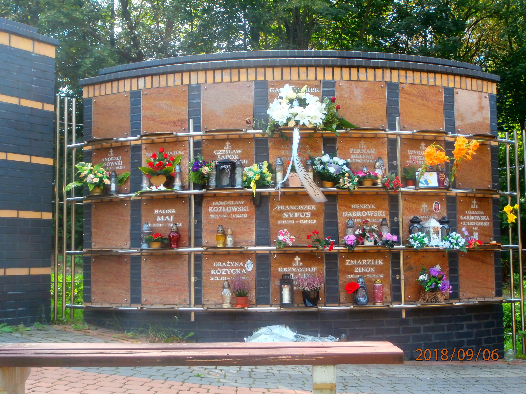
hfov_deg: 39.7
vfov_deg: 30.3
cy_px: 196
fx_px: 729
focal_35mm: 48
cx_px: 261
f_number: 4.2
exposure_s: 1/125
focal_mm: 8.29
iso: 100
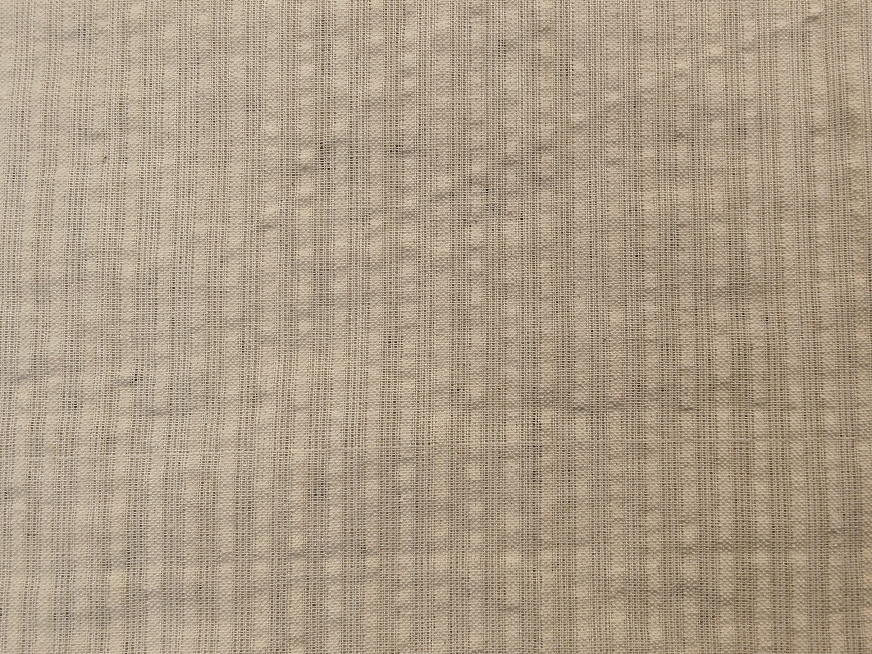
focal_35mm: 35
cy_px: 339
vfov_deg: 40.7
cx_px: 516
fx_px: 882
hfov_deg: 52.3
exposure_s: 1/100
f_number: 2
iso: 100
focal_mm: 2.78
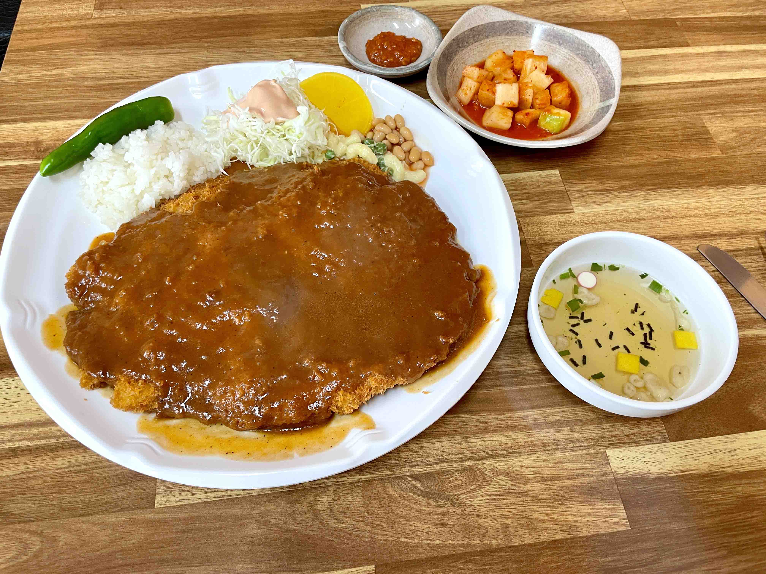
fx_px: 575
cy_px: 287
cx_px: 383
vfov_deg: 53.1
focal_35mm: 26
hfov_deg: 67.3
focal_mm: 4.2
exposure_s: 1/60
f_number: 1.6
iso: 80
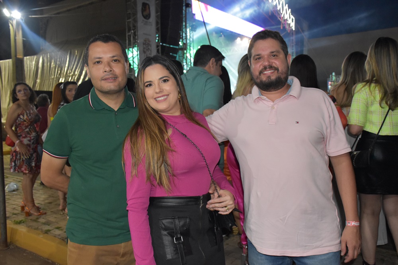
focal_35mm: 33
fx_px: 365
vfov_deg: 40.0
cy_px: 132
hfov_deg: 57.2
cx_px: 199
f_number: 3.5
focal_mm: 22
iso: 2200
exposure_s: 1/60
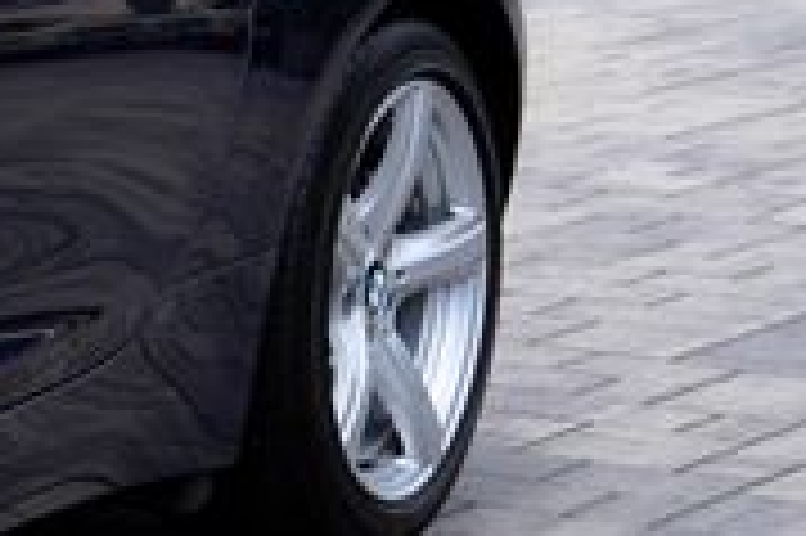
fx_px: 5122
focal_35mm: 229
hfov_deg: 8.2
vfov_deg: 6.0
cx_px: -1207
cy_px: 218
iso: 100
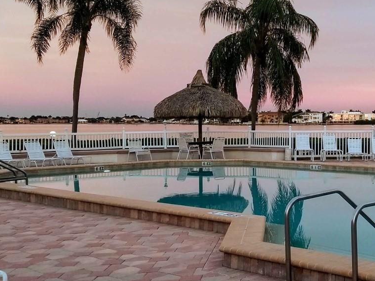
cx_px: 348
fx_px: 596
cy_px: 143
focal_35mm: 55
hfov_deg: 32.9
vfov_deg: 26.6
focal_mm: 4.25
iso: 64
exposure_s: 1/60
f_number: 1.7
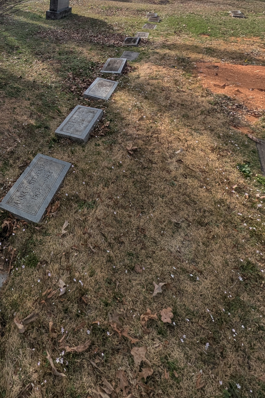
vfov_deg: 66.4
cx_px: 44
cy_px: 61
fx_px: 254
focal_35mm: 23
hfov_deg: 50.9
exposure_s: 1/4000
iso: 49
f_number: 2.2
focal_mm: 1.95
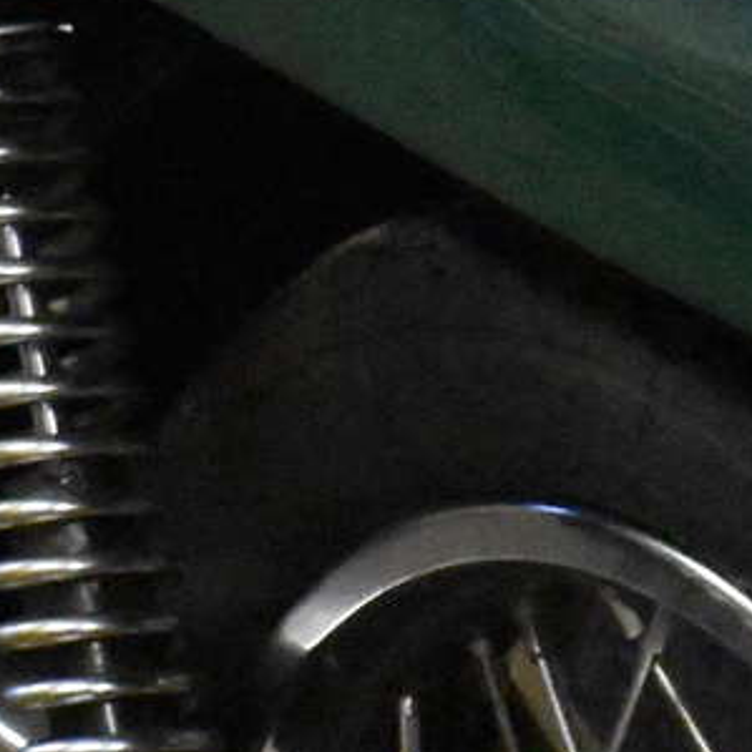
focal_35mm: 307
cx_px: 279
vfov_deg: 5.7
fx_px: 7545
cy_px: 415
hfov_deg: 5.7
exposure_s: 1/125
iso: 8000
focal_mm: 24
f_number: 3.8
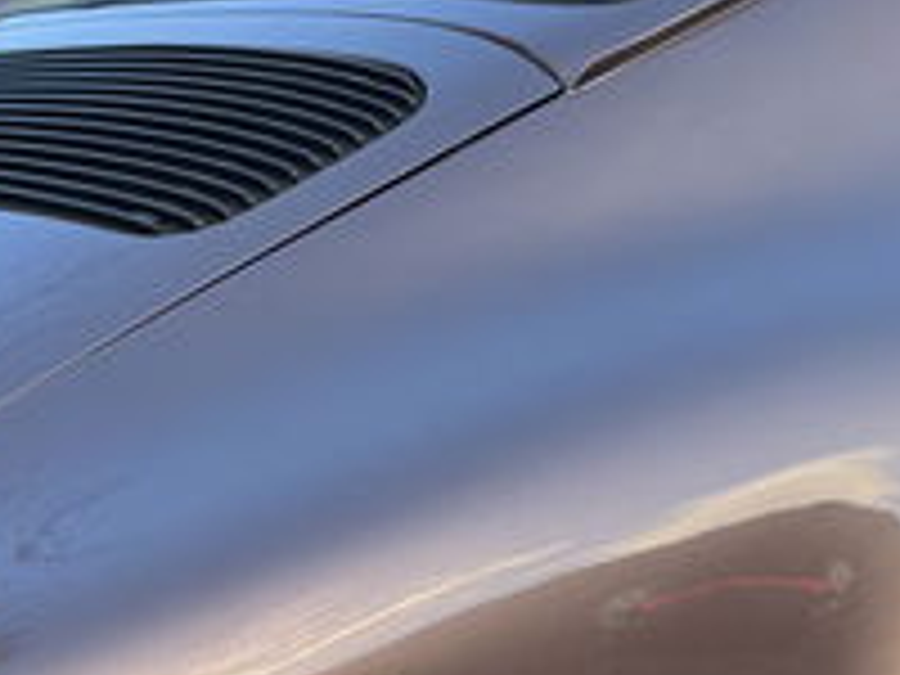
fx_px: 2392
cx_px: 585
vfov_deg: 16.0
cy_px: 531
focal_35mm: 92
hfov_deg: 21.2
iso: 80
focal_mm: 6.76
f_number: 1.78
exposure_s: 1/190
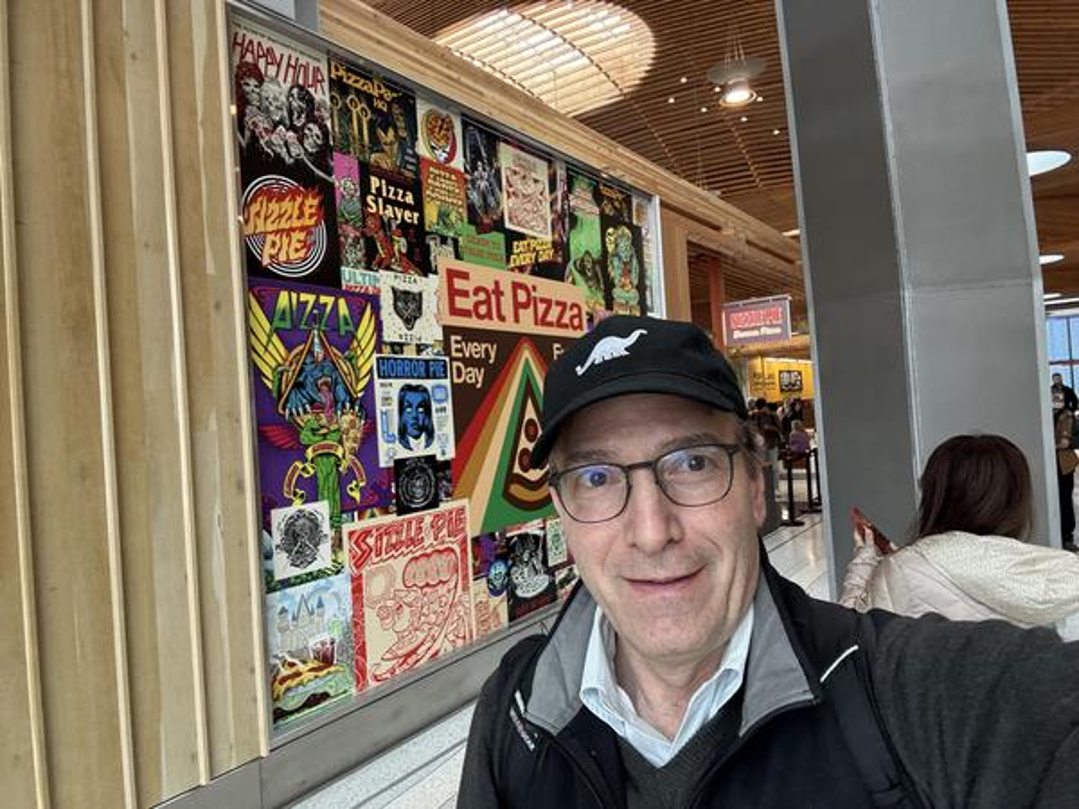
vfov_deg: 58.9
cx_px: 540
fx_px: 717
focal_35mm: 23
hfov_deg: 73.9
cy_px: 404
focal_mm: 2.69
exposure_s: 1/70
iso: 80
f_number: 1.9
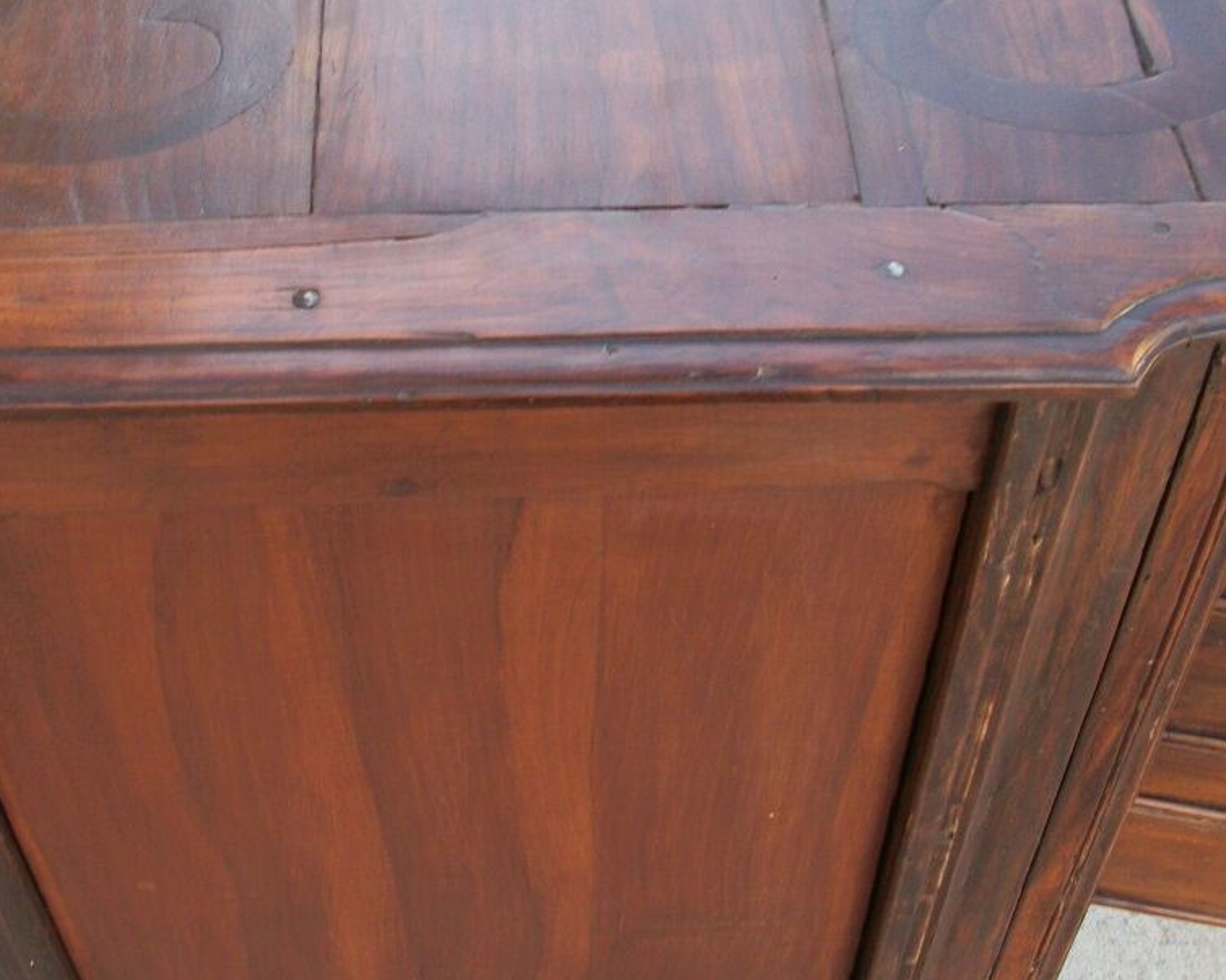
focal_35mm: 53
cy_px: 580
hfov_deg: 35.0
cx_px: 405
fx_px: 1923
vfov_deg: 28.5
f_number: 2.9
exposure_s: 1/100
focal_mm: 5.7
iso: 80
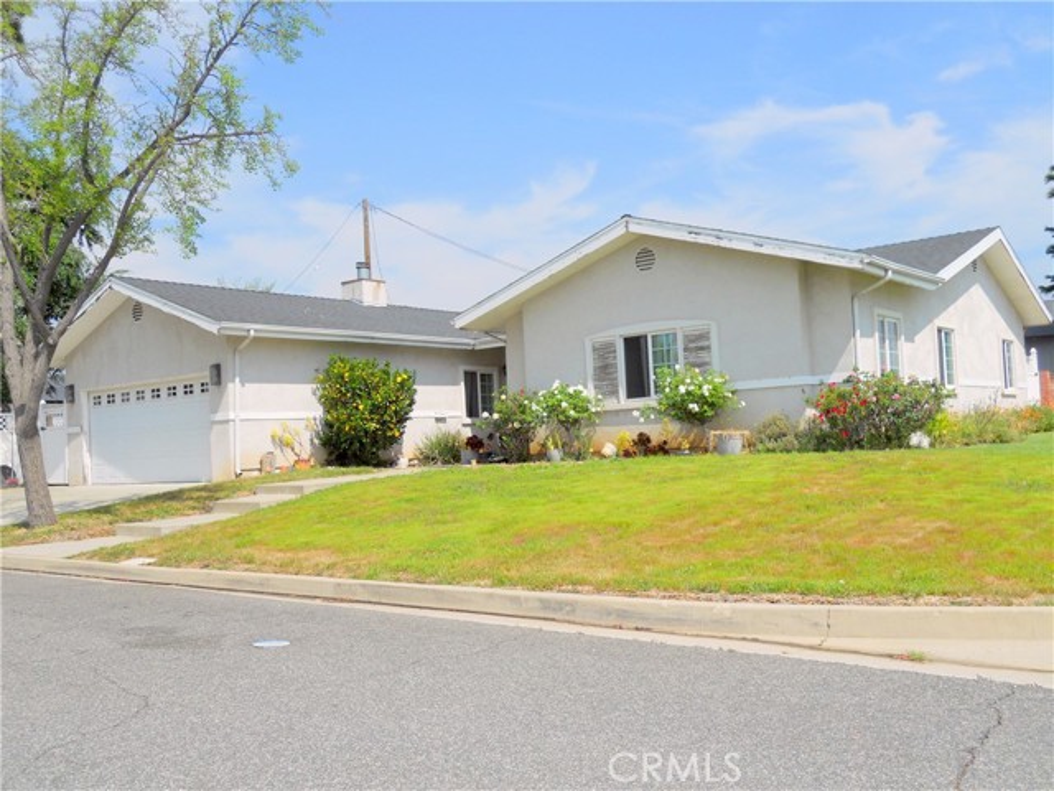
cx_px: 527
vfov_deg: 44.2
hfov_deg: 56.8
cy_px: 396
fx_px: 974
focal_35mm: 32
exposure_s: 1/400
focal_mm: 5.7
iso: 80
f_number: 5.6
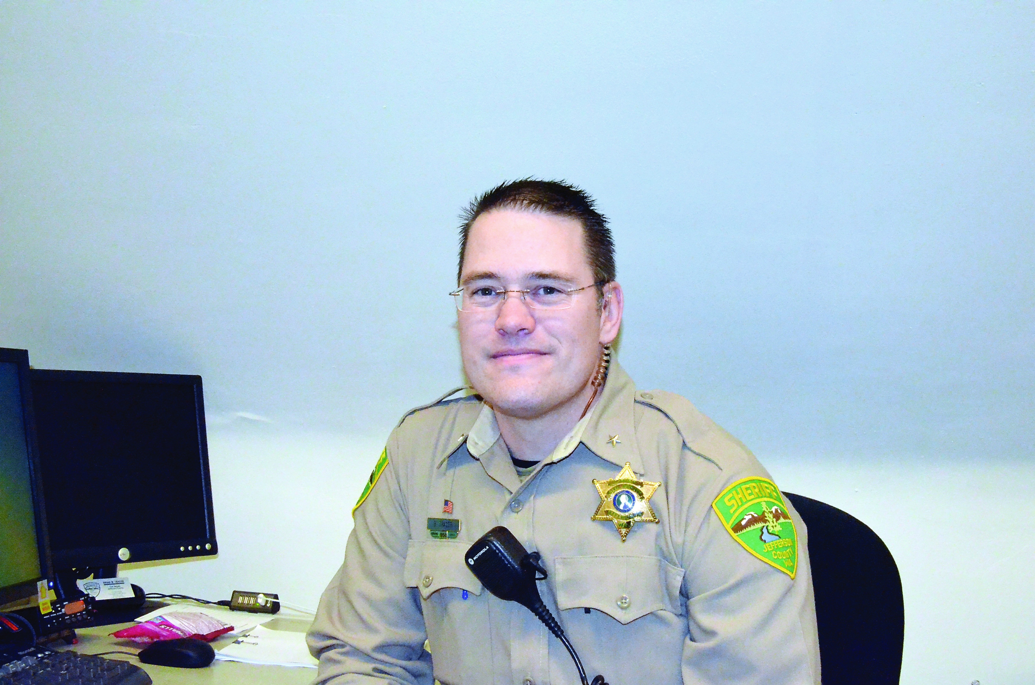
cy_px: 342
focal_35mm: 42
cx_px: 518
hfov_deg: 46.5
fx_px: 1205
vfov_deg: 31.8
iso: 6400
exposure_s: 1/60
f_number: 13
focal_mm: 28
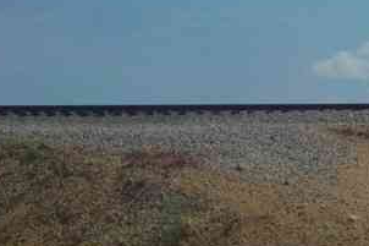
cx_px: 205
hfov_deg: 8.7
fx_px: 2438
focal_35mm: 238
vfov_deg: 5.7
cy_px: 258
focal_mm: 47.5
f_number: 4.5
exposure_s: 1/1000
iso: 3200
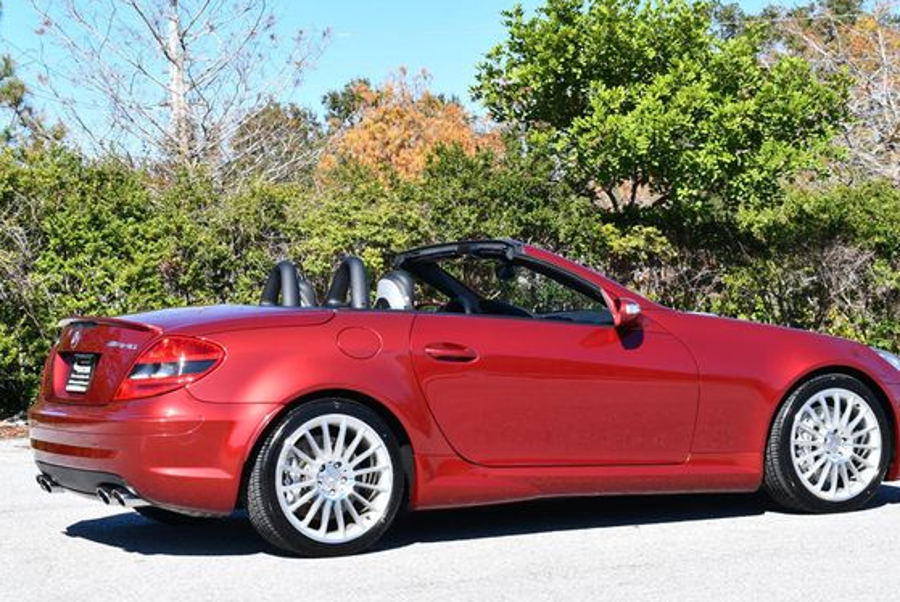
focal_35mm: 87
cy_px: 277
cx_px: 462
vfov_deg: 15.7
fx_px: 2177
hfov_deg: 23.4
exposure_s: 1/250
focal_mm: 38
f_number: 8
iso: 140
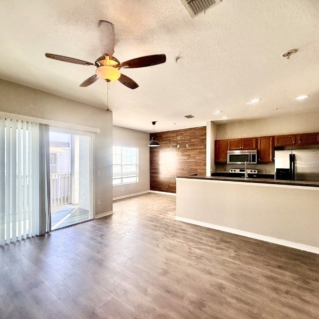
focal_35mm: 17
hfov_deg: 83.0
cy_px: 163
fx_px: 177
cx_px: 128
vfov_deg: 84.0
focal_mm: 2.22
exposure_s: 1/120
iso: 64
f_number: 2.2
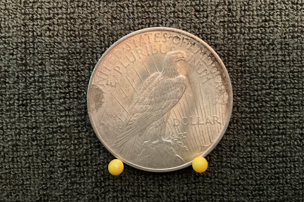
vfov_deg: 42.2
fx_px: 262
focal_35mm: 31
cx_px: 153
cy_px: 88
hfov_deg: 60.3
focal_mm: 3
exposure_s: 1/30
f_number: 1.8
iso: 500
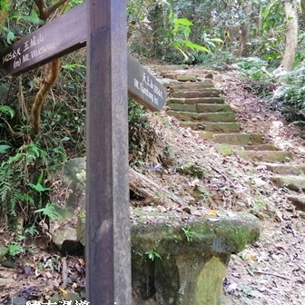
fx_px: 409
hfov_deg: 39.8
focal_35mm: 41
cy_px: 115
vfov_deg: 40.7
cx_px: 76
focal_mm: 3.81
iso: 250
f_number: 2.2
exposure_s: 1/30
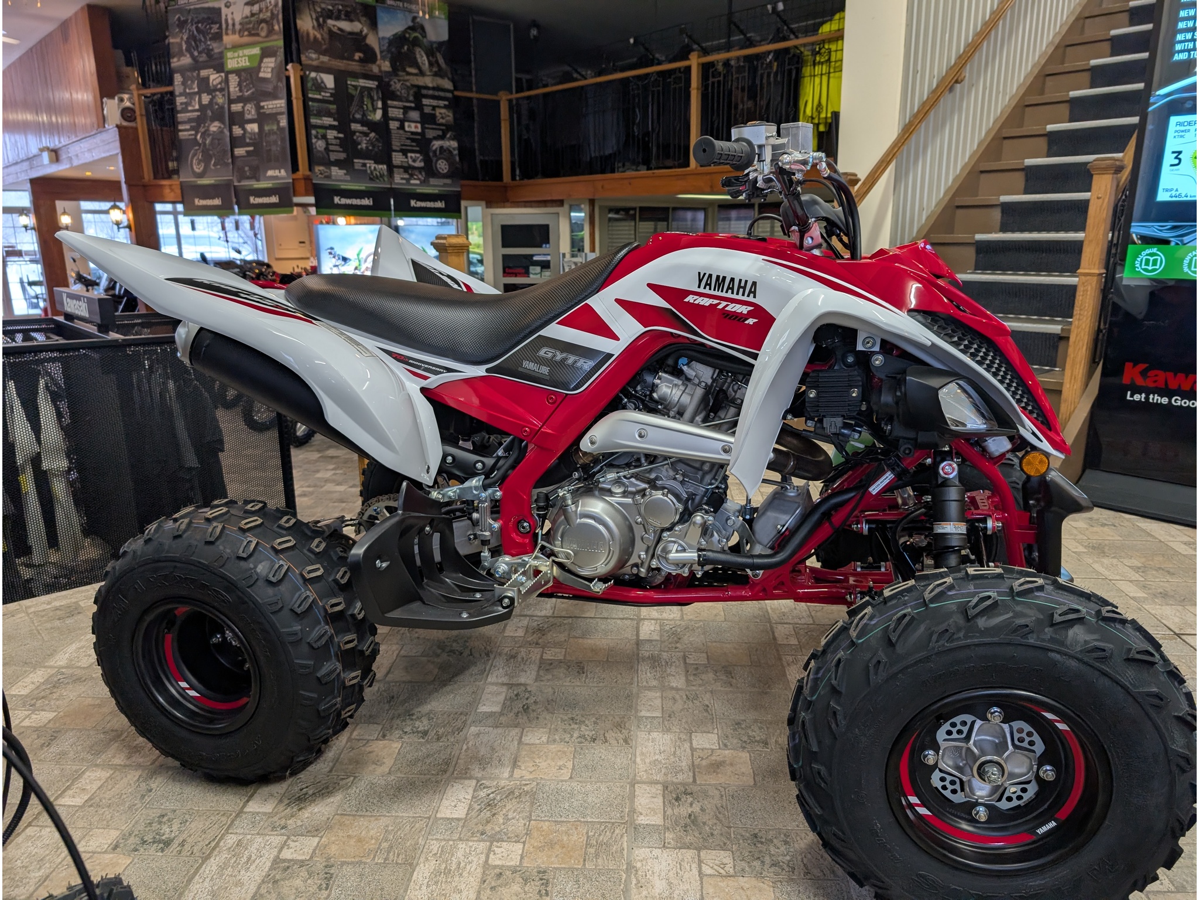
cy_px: 450
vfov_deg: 56.8
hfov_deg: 71.6
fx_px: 831
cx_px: 600
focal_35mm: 24
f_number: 1.68
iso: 43
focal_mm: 6.9
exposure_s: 1/24
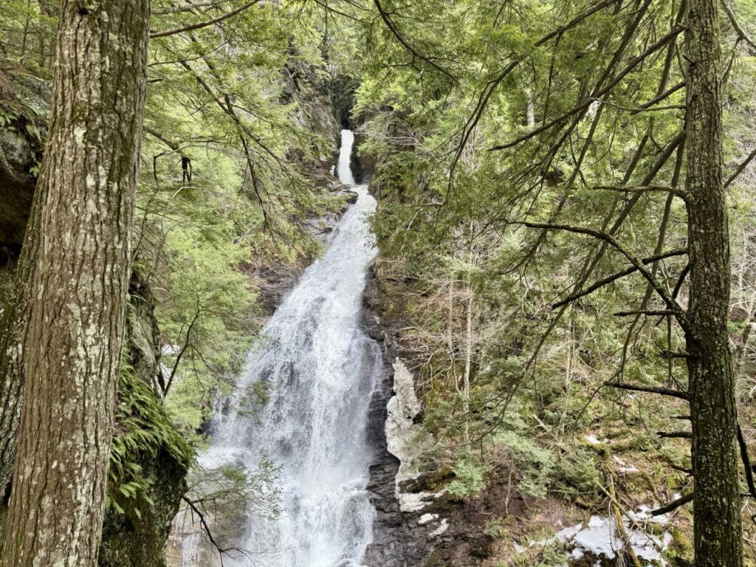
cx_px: 378
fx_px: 524
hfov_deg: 71.6
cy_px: 284
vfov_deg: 56.8
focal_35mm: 24
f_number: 1.78
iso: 64
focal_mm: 6.76
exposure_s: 1/265
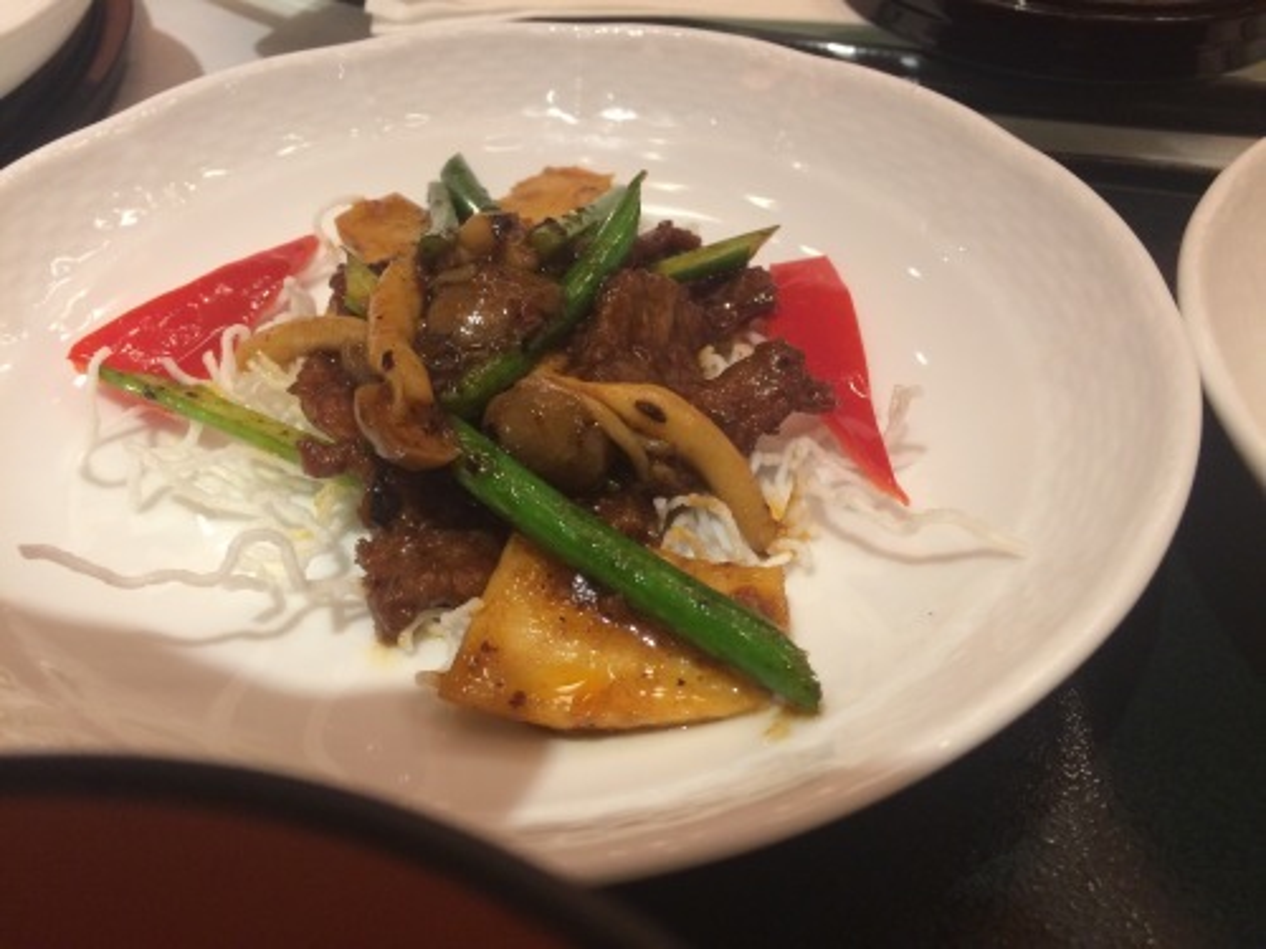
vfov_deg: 48.2
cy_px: 474
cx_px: 633
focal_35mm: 29
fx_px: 1061
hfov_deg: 61.7
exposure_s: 1/30
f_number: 2.2
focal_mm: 4.15
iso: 160
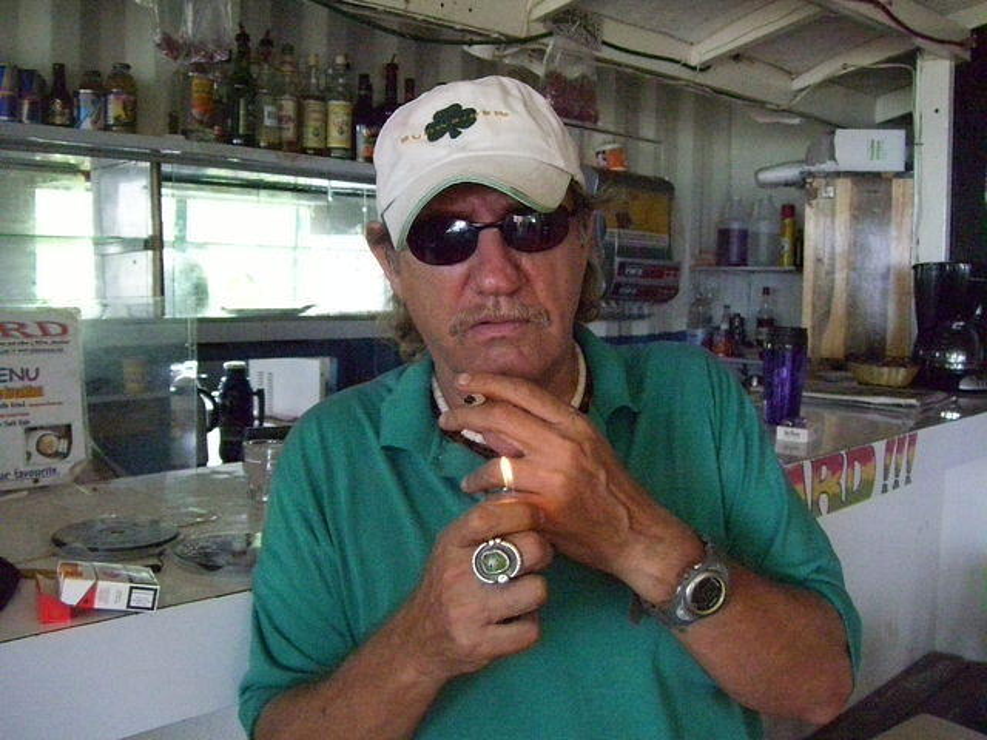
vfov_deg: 39.7
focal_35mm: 36
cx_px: 494
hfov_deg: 51.4
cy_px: 370
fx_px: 1026
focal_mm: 6
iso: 1250
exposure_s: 1/250
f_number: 2.7
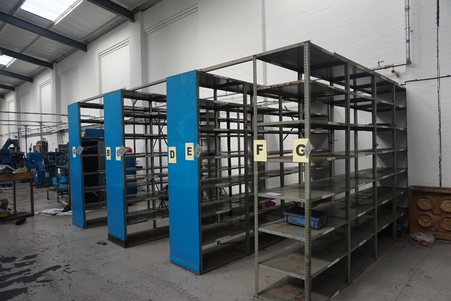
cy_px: 150
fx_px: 301
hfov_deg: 73.7
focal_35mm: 24
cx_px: 226
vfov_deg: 53.1
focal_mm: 16
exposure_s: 1/160
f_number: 4
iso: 125
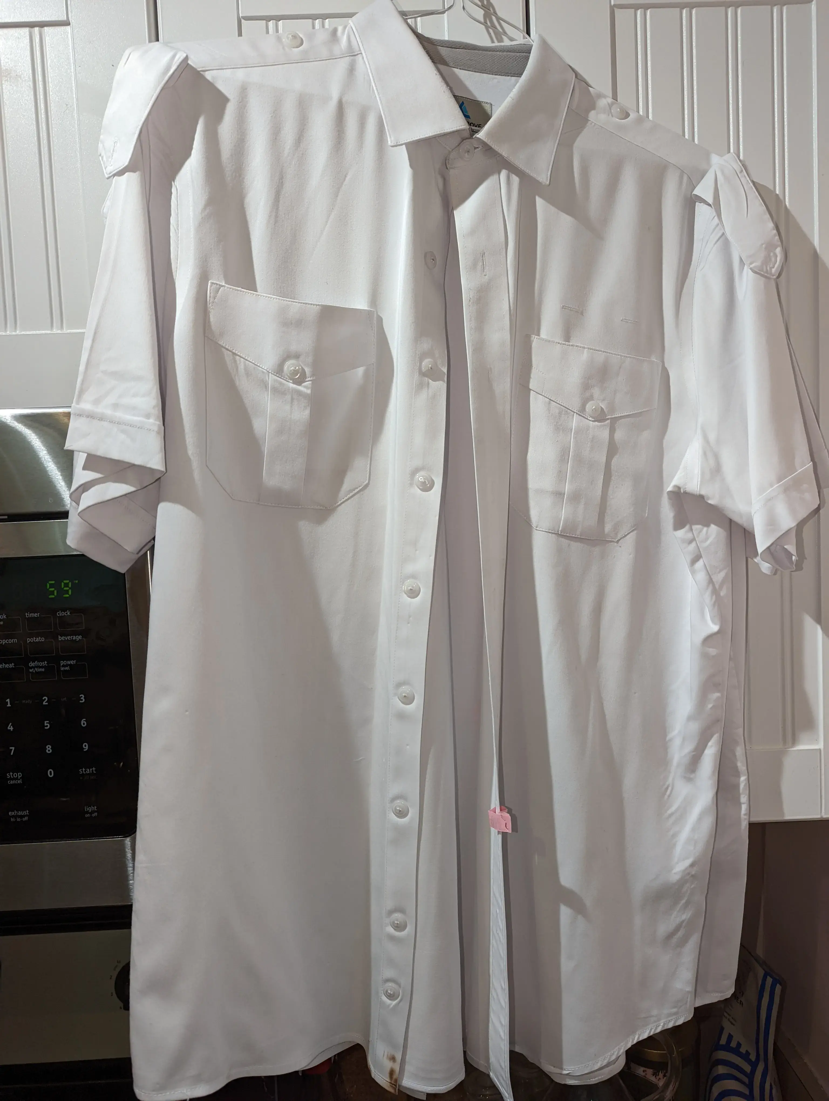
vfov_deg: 71.5
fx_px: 764
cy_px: 550
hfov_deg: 56.9
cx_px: 414
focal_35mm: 24
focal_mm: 6.81
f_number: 1.85
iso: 167
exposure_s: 1/120
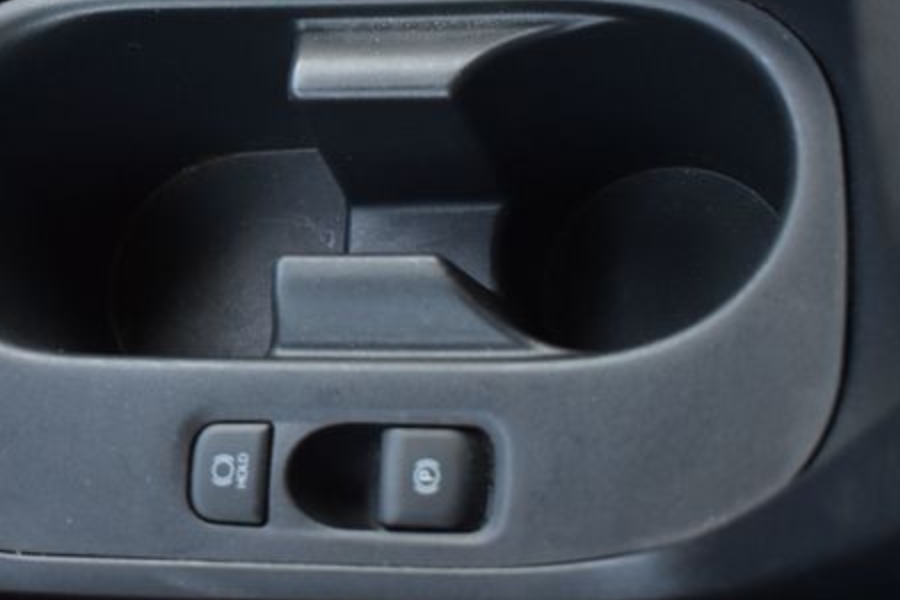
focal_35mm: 81
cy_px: 258
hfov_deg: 24.9
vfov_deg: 16.8
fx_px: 2025
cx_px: 272
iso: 1600
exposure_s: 1/15
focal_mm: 38
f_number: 4.8
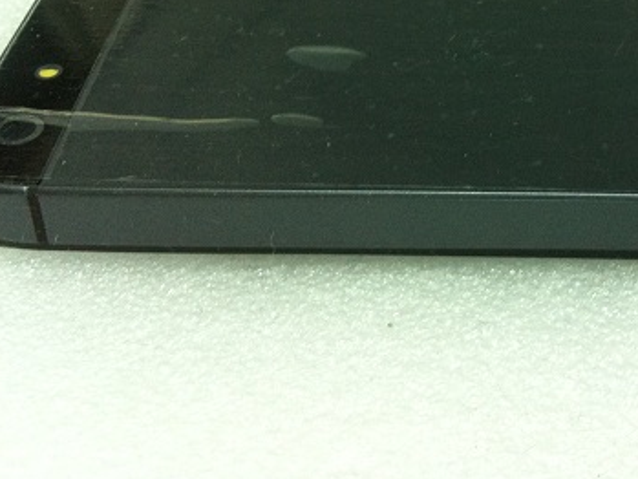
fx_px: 1180
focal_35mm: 64
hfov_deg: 29.5
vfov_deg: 22.4
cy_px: 46
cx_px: 521
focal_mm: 3.85
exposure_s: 1/17
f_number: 2.8
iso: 160
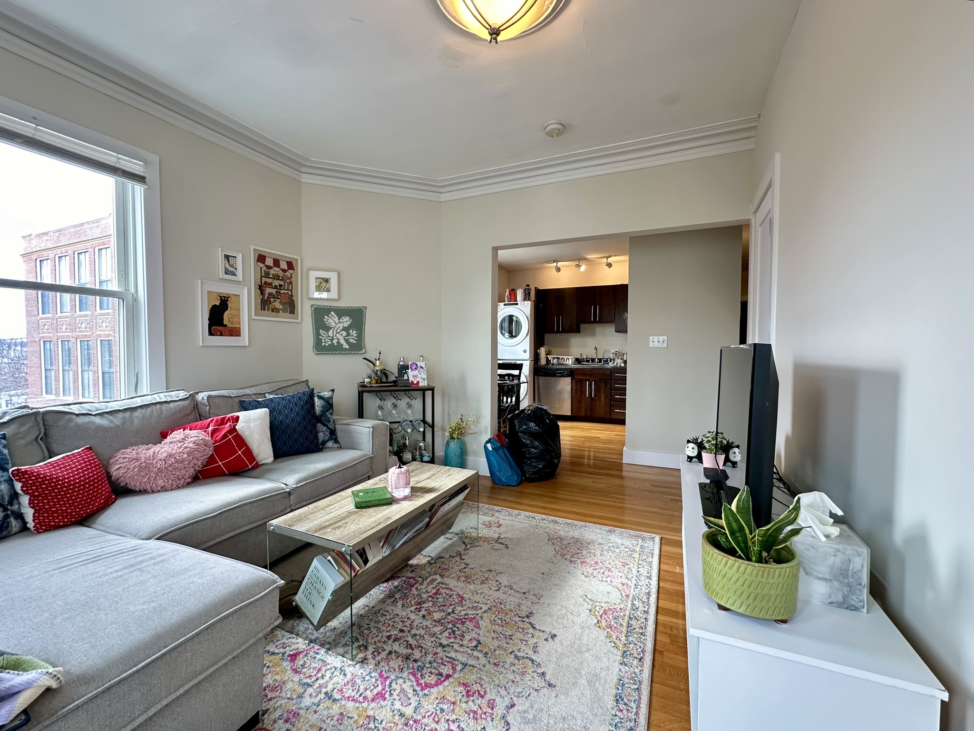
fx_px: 394
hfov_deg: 102.1
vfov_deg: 85.7
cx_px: 487
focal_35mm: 14
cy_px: 366
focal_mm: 2.22
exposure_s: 1/60
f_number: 2.2
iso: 200
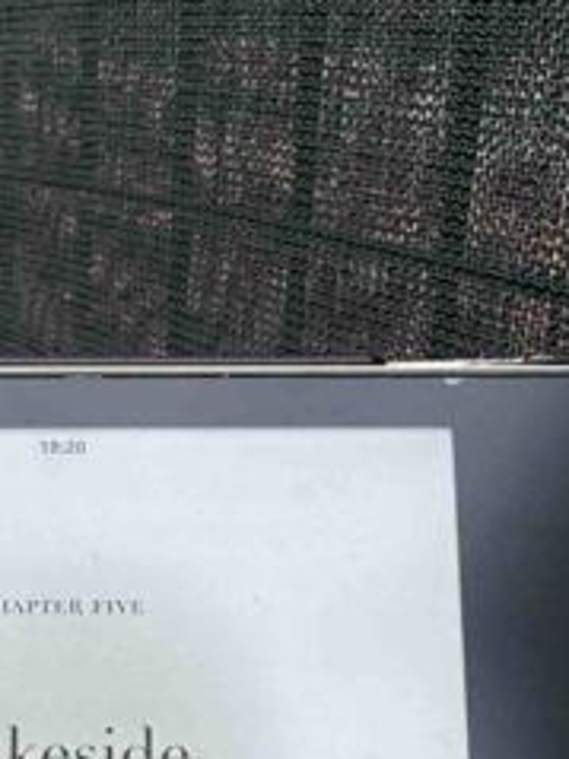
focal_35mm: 60
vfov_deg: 32.0
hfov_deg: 23.8
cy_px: 489
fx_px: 1316
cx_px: 76
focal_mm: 2.22
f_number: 2.2
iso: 50
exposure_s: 1/140
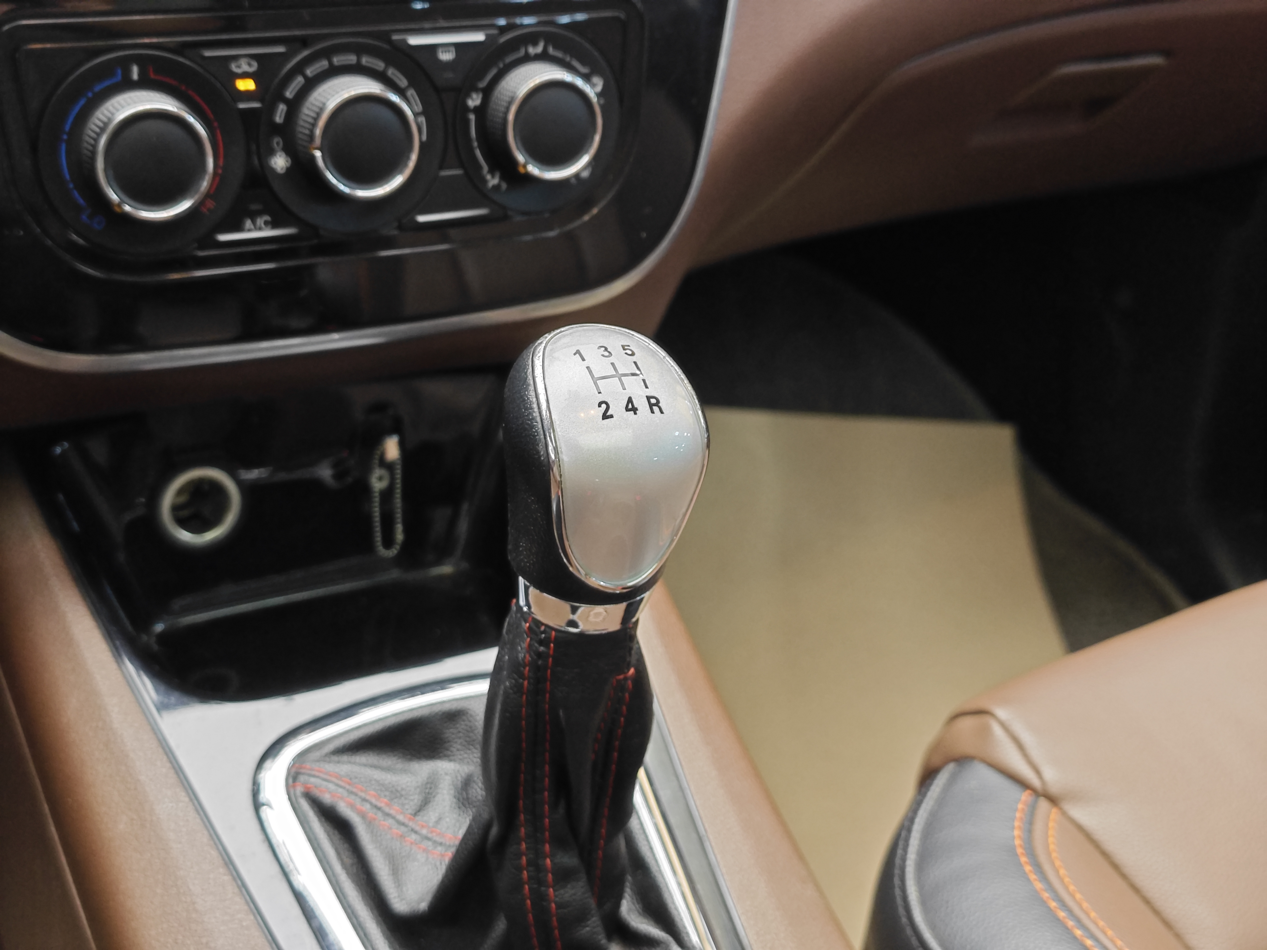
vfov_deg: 31.5
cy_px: 475
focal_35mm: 46
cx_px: 634
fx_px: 1684
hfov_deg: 41.2
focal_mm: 8.7
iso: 320
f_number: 1.9
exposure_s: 1/25
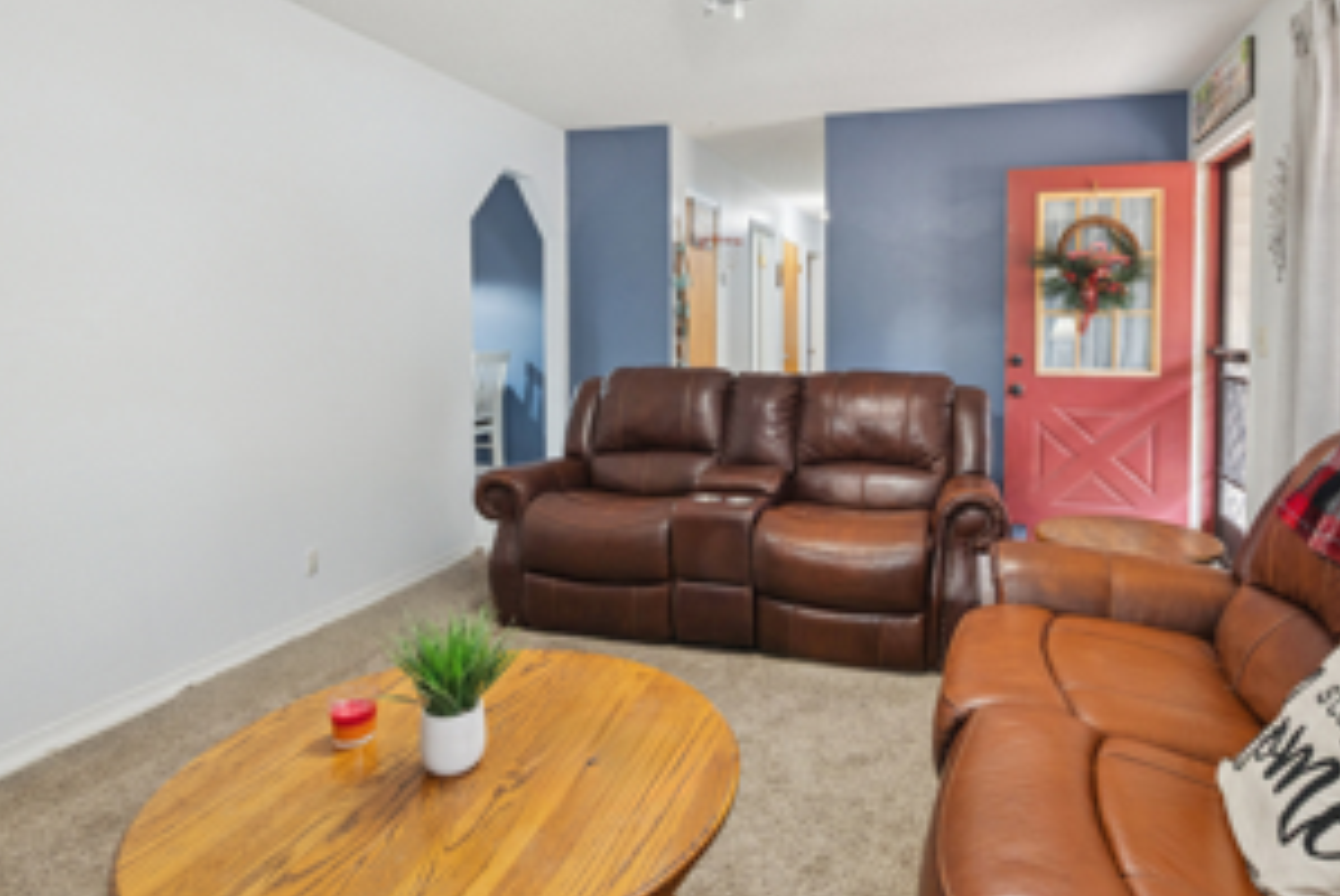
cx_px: 769
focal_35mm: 21
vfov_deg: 59.6
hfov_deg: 80.6
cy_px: 430
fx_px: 782
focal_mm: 14
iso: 400
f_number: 9
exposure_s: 1/5
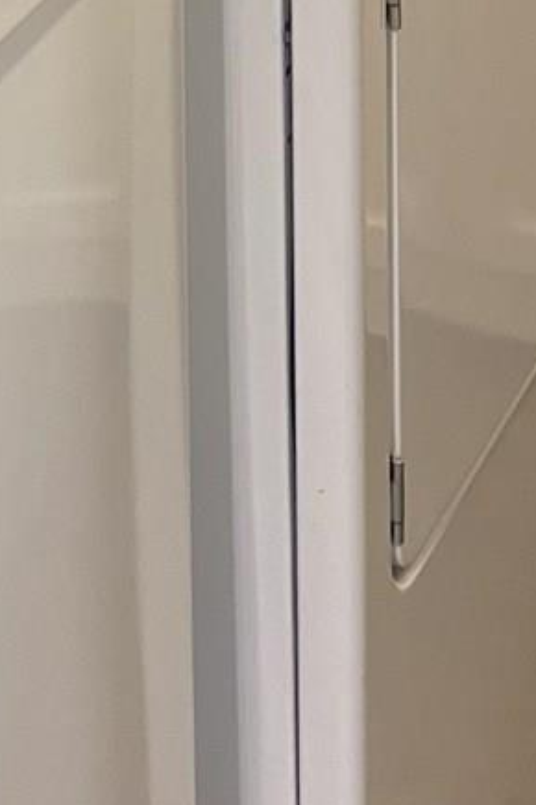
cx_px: 460
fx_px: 3199
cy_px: -487
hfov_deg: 9.5
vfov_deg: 13.3
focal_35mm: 143
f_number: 1.6
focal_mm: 5.1
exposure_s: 1/60
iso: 320
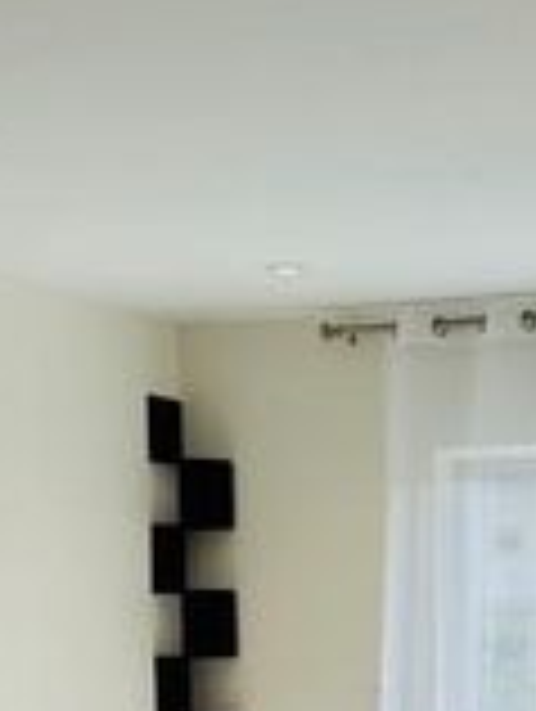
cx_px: 455
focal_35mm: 101
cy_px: 826
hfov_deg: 14.6
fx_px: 2080
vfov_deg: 18.5
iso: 80
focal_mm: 6.86
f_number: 1.78
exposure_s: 1/829
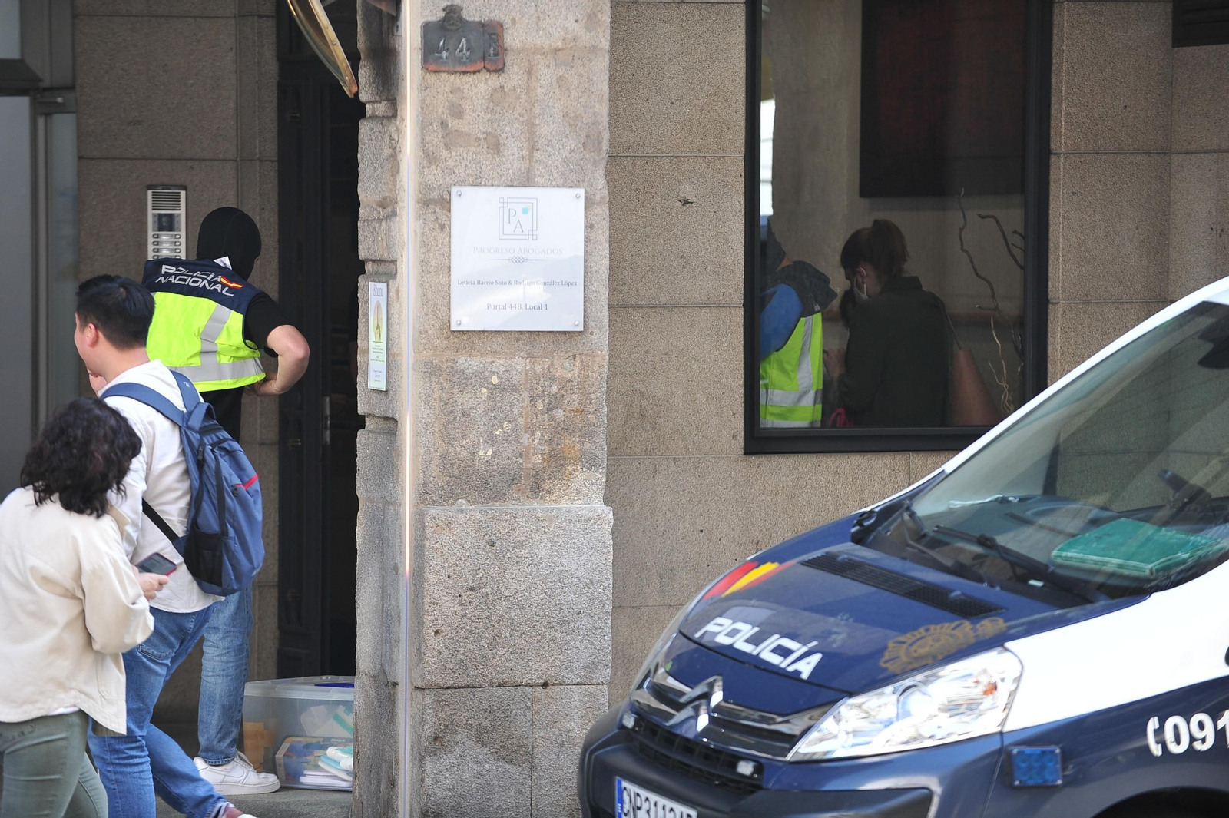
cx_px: 614
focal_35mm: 200
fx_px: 6824
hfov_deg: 10.3
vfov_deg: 6.9
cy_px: 409
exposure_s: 1/320
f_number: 3.5
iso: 500
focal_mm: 200
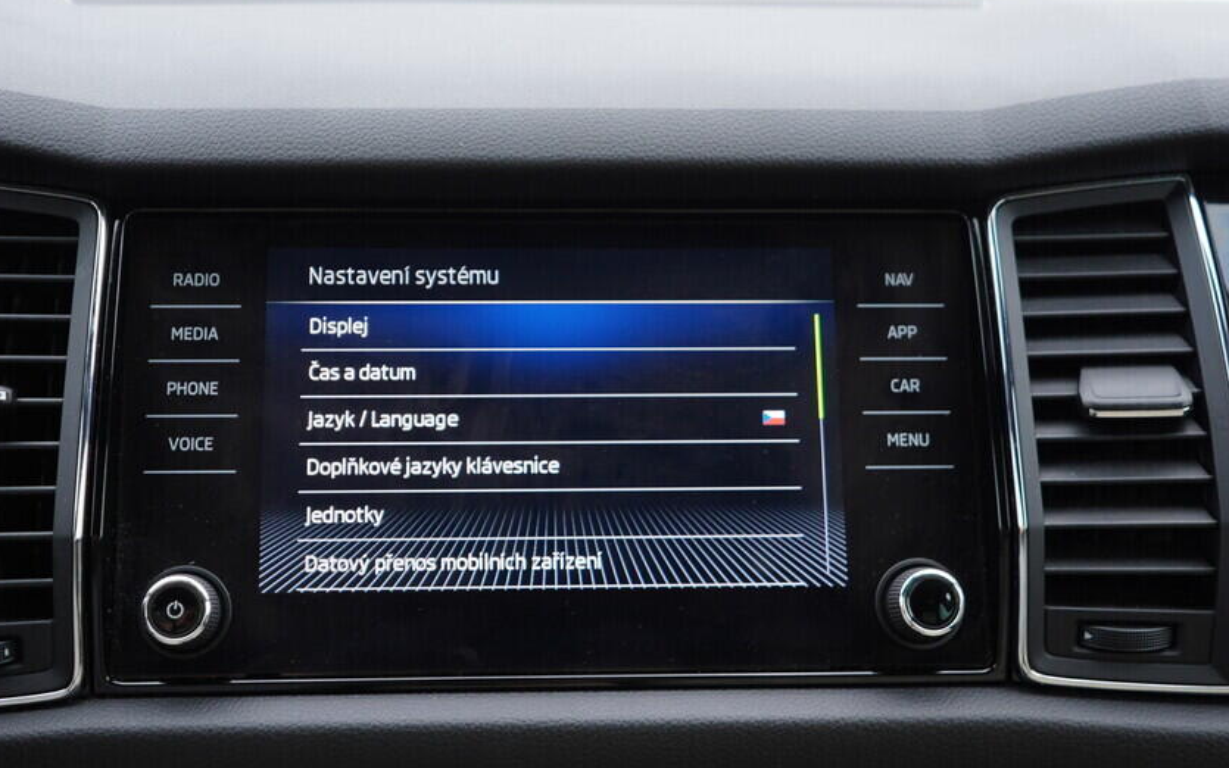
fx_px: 1507
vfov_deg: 28.6
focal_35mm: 45
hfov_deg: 44.3
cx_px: 571
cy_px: 377
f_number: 2.8
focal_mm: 24
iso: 160
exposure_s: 1/40
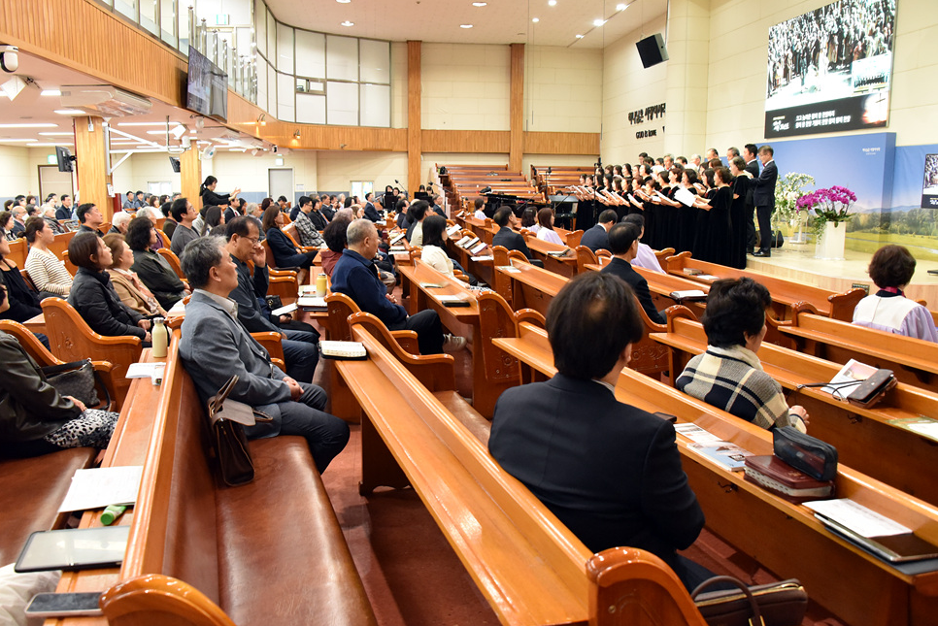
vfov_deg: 45.0
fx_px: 756
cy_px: 314
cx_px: 463
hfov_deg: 63.6
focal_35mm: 29
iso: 6400
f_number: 5.6
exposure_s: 1/100
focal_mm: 28
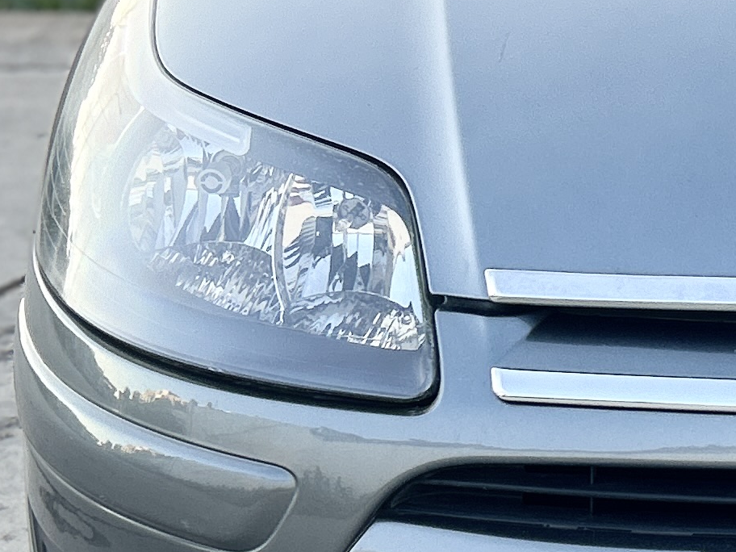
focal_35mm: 115
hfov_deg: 16.2
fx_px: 2445
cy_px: 175
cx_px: 960
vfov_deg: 12.9
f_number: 1.5
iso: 50
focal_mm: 5.7
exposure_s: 1/411
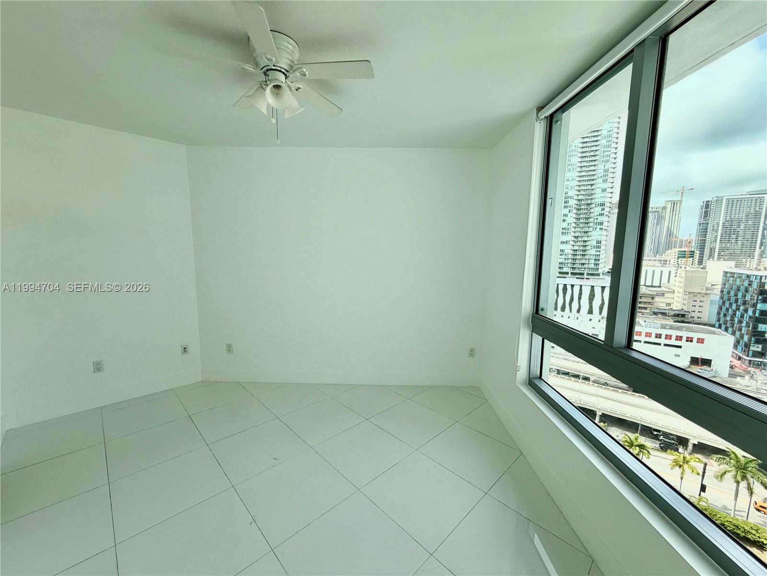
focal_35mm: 14
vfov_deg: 85.7
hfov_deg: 102.1
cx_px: 384
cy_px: 288
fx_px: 310
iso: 64
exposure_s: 1/502
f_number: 2.2
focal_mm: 2.22
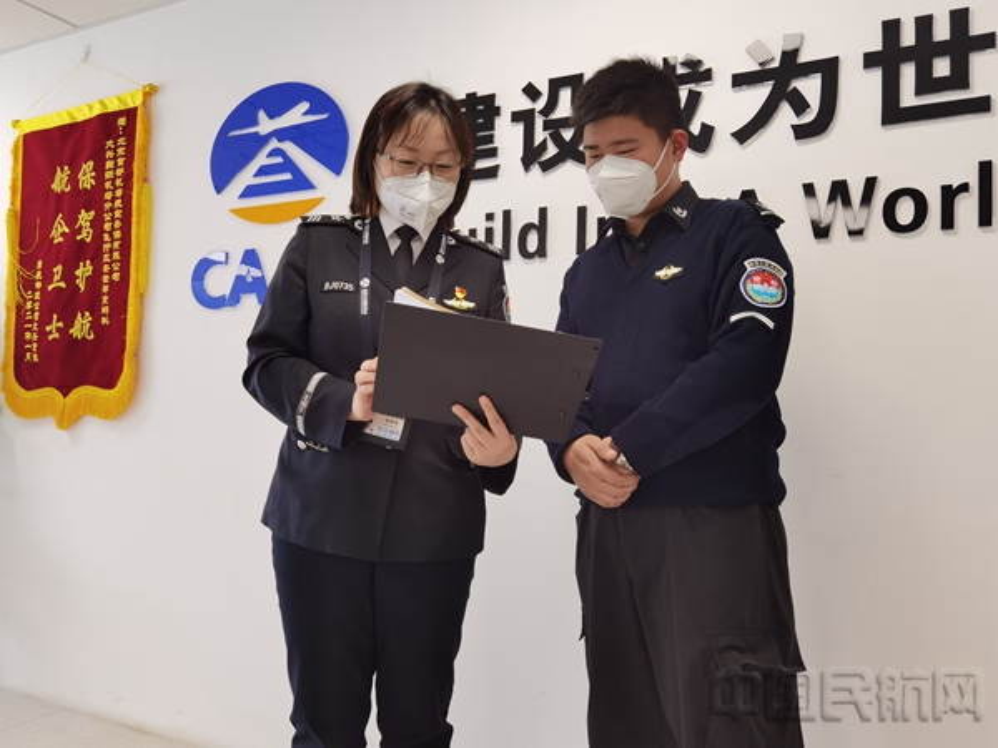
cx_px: 499
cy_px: 374
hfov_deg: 65.3
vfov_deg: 51.4
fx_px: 778
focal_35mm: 27
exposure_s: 1/100
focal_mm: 6.71
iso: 64
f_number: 1.9
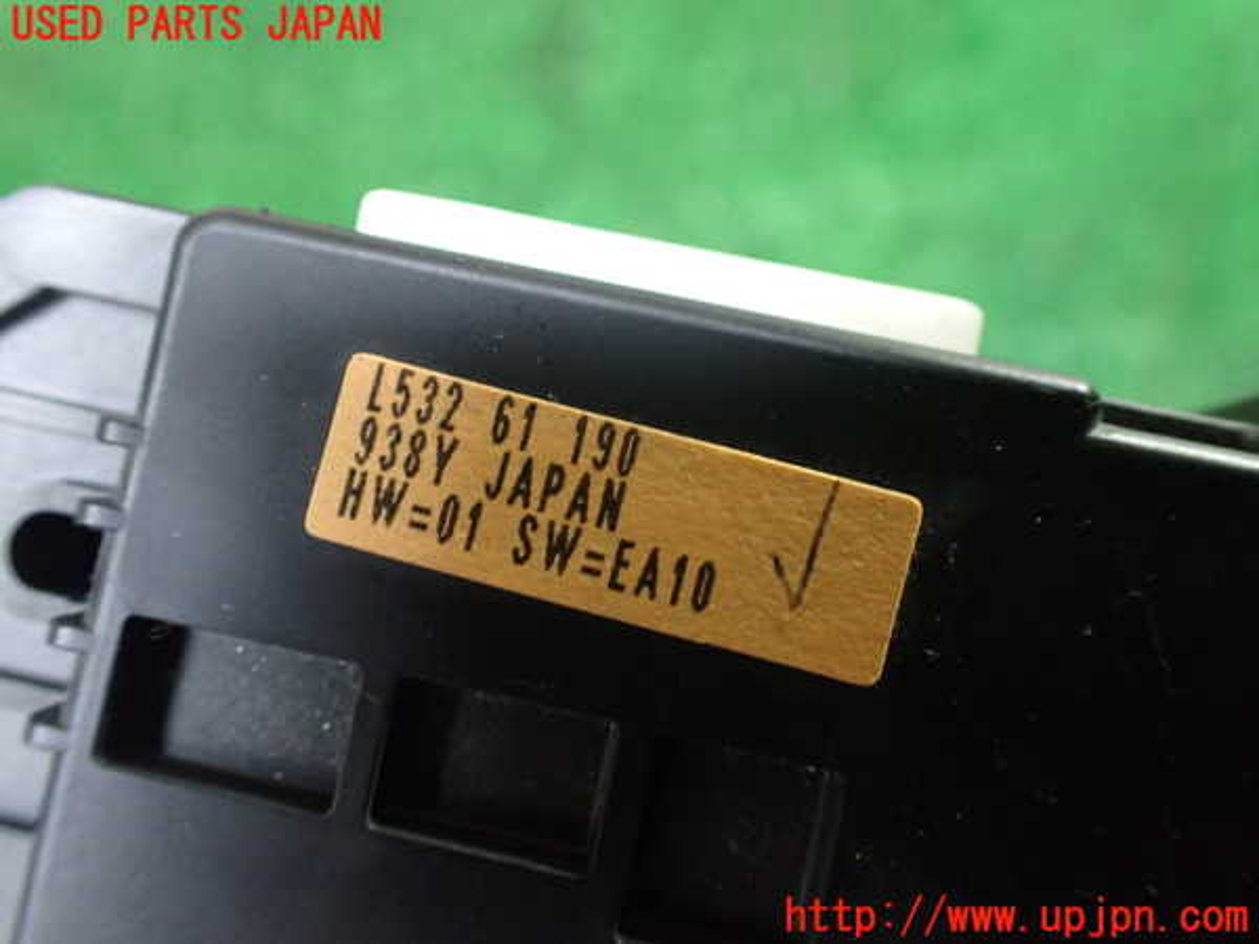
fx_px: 1091
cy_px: 472
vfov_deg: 46.8
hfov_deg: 60.0
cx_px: 630
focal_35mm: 30
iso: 1000
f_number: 2.3
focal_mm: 5.4
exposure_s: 1/30
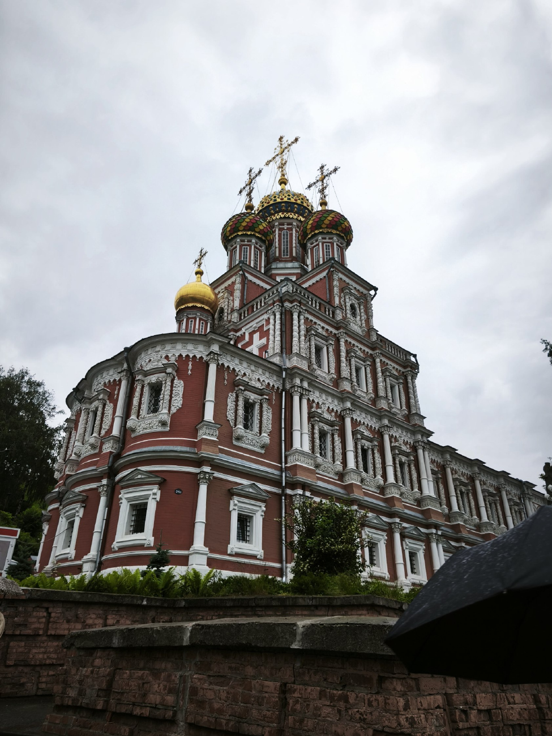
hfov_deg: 58.9
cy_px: 368
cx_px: 276
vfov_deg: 73.9
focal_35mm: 23
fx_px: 489
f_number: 1.7
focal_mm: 5.35
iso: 80
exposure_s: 1/209
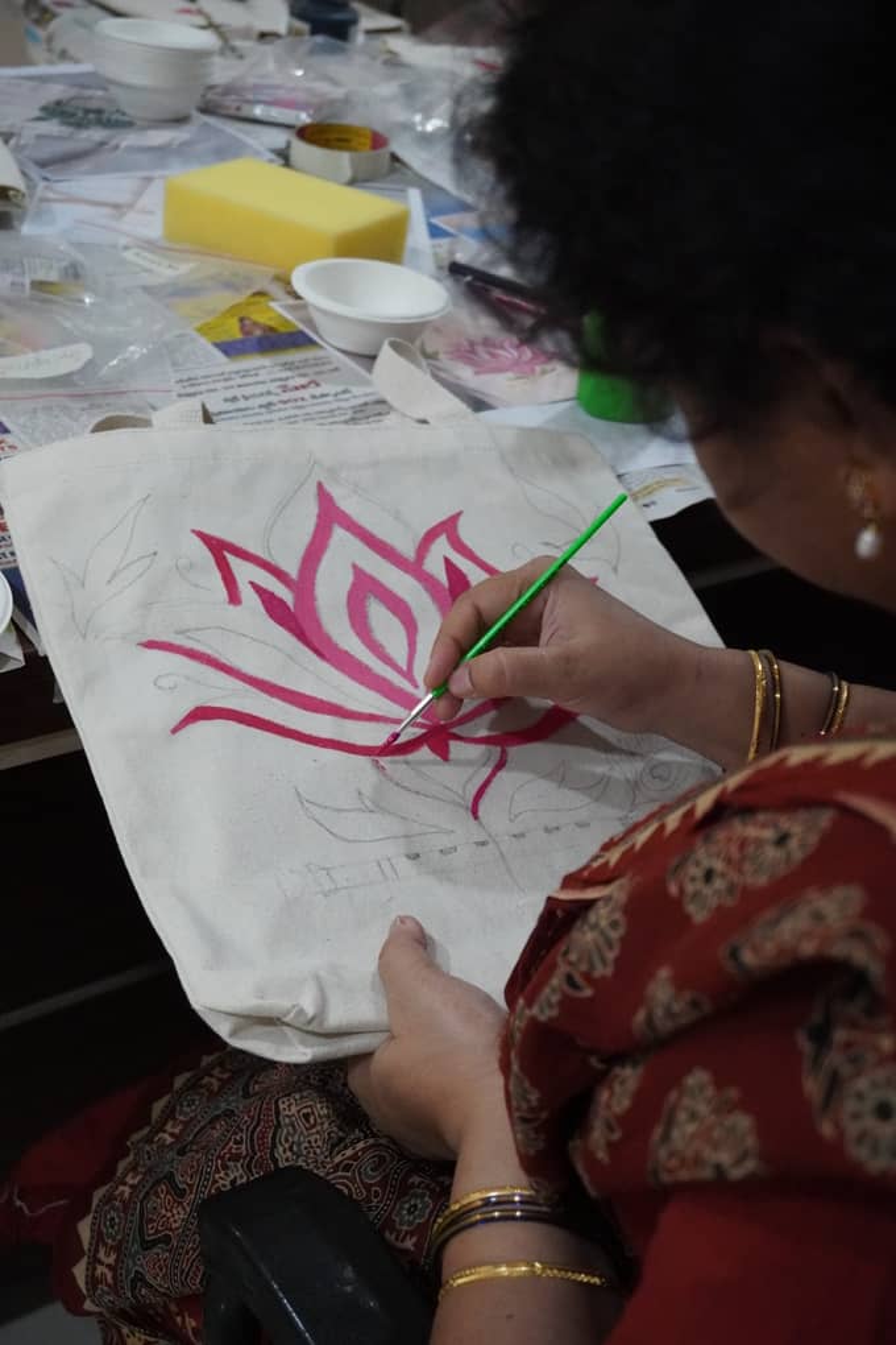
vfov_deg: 41.1
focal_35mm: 48
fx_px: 1792
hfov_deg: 28.1
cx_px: 448
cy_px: 672
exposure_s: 1/160
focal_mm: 32
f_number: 5
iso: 5000
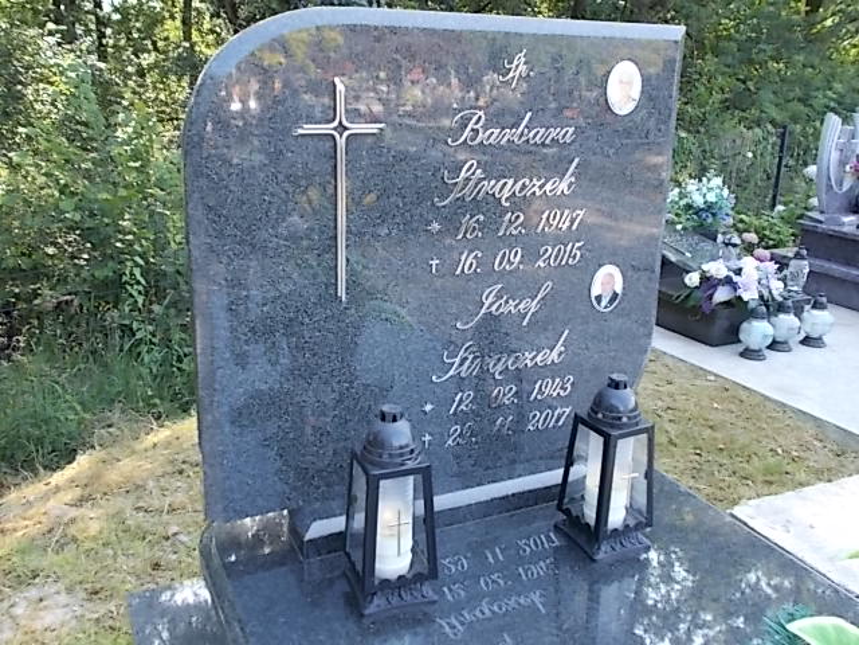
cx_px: 430
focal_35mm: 34
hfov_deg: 54.0
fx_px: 844
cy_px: 322
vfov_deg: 41.8
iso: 80
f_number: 3.6
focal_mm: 6
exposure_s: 1/40
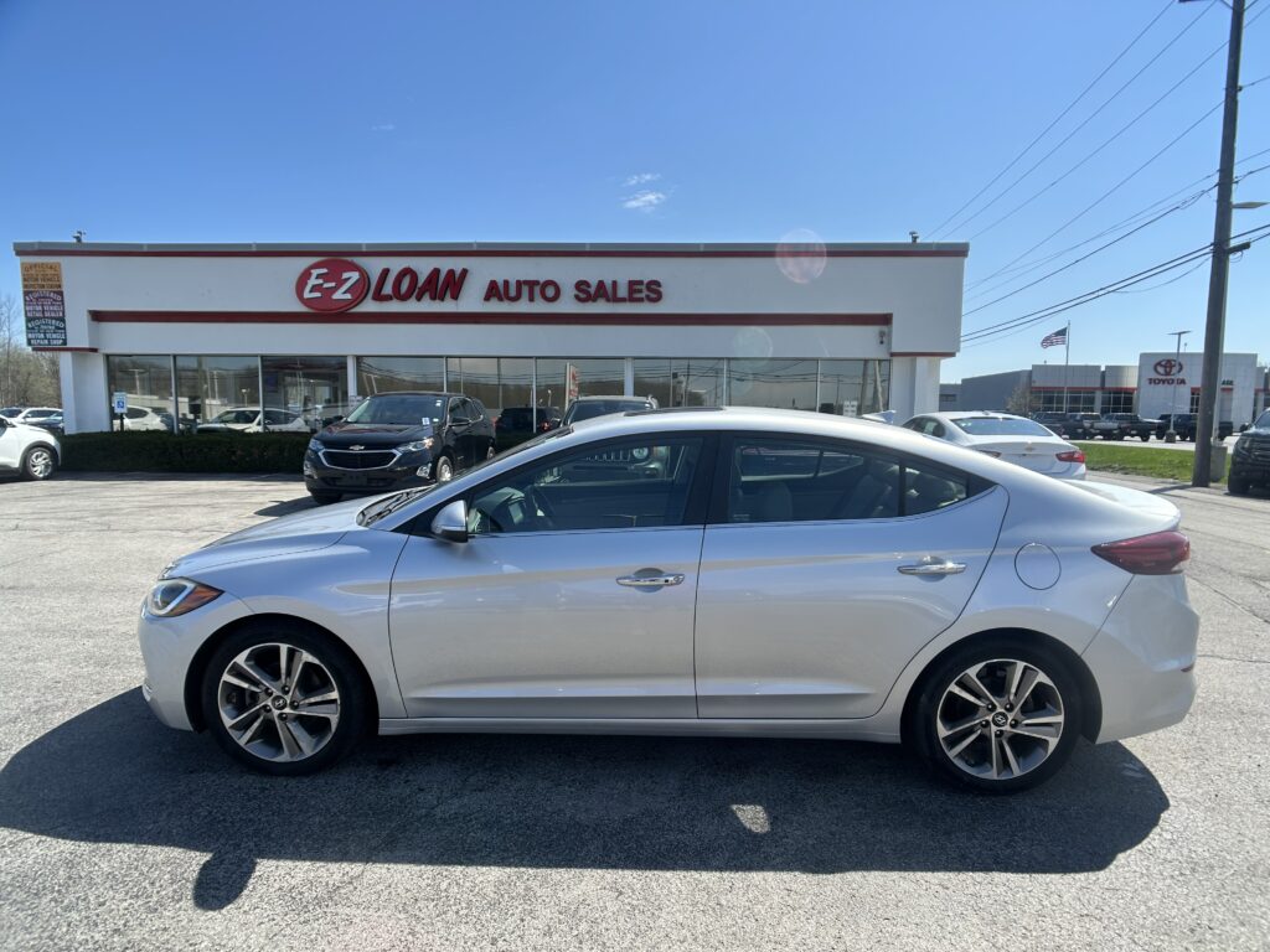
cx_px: 635
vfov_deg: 53.1
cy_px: 476
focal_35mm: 26
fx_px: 954
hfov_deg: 67.3
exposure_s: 1/3460
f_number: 1.5
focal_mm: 5.7
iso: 50
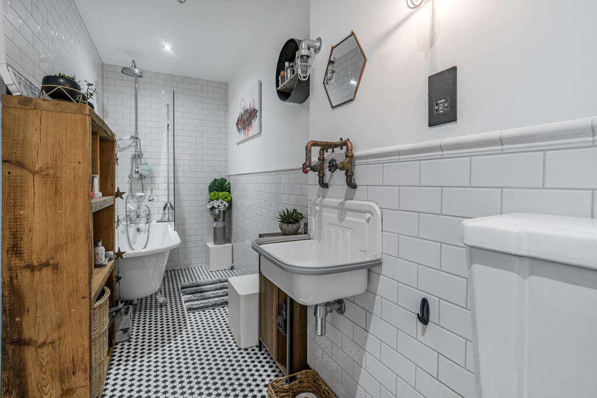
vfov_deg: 73.8
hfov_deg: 96.7
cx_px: 298
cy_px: 199
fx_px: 265
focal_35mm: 16
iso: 100
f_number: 5.6
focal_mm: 16
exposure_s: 1/10
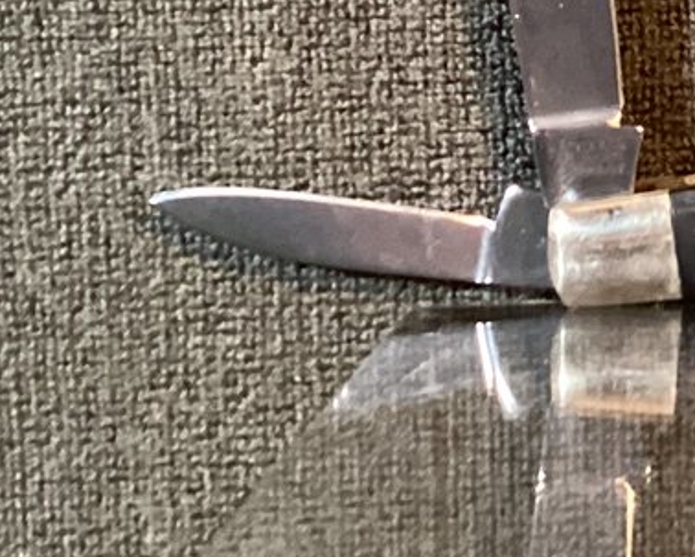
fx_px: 2491
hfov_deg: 14.9
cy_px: -152
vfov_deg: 12.4
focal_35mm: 121
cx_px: 1010
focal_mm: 3.3
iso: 400
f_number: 2.4
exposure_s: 1/30
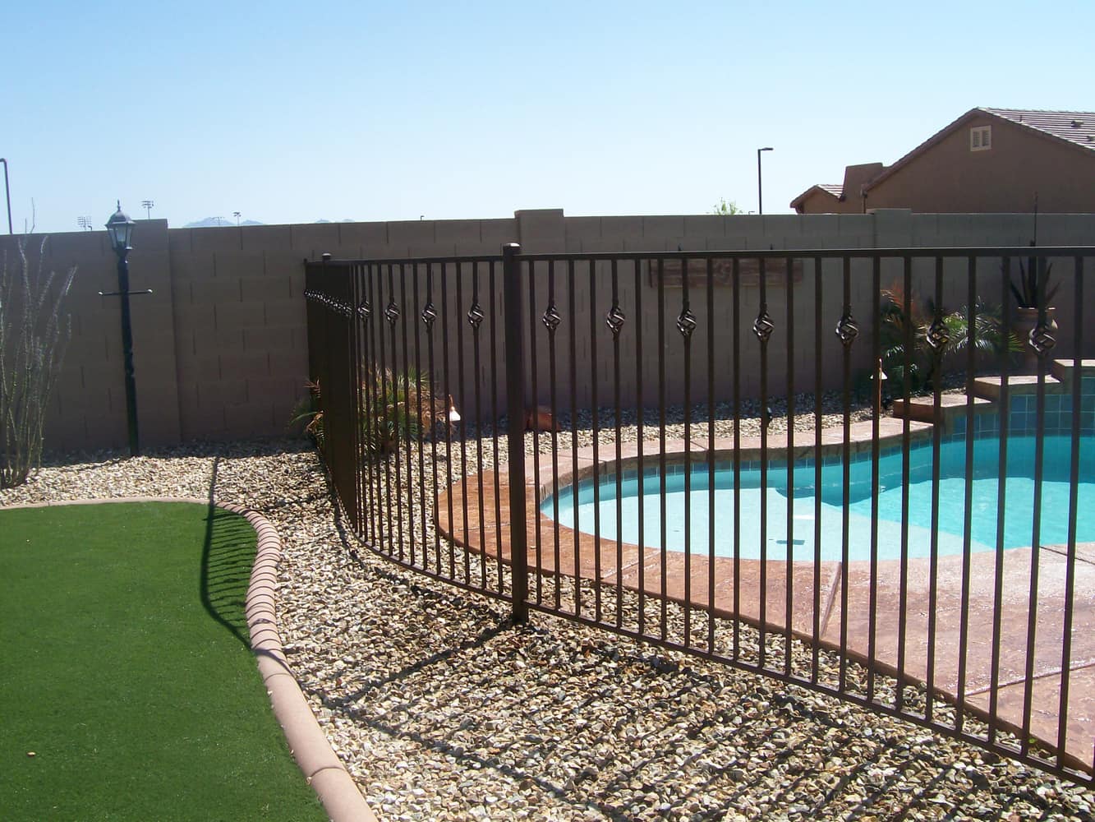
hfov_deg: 51.4
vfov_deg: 39.7
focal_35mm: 36
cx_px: 548
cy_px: 411
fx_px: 1139
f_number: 4.8
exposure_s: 1/520
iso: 80
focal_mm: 6
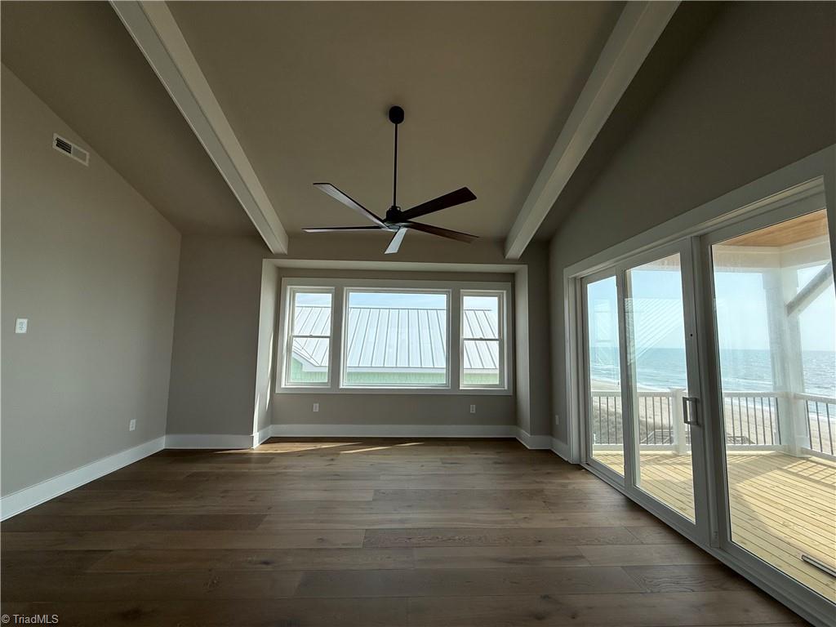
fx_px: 338
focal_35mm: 14
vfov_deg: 85.7
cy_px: 314
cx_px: 418
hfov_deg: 102.1
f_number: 2.2
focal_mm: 2.22
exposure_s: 1/888
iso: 50
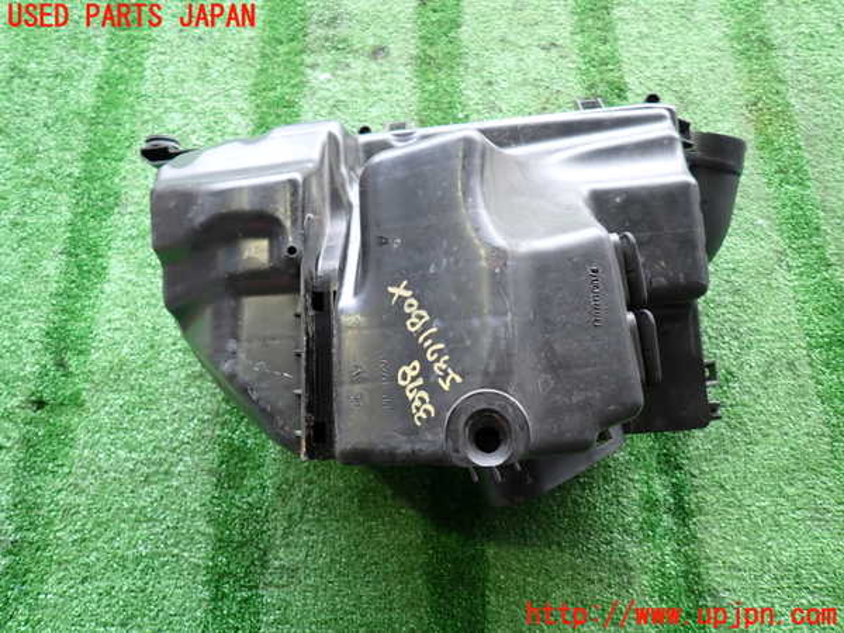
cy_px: 316
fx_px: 610
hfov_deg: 69.4
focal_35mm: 25
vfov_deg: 54.9
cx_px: 422
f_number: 2
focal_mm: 4.5
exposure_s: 1/60
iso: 160
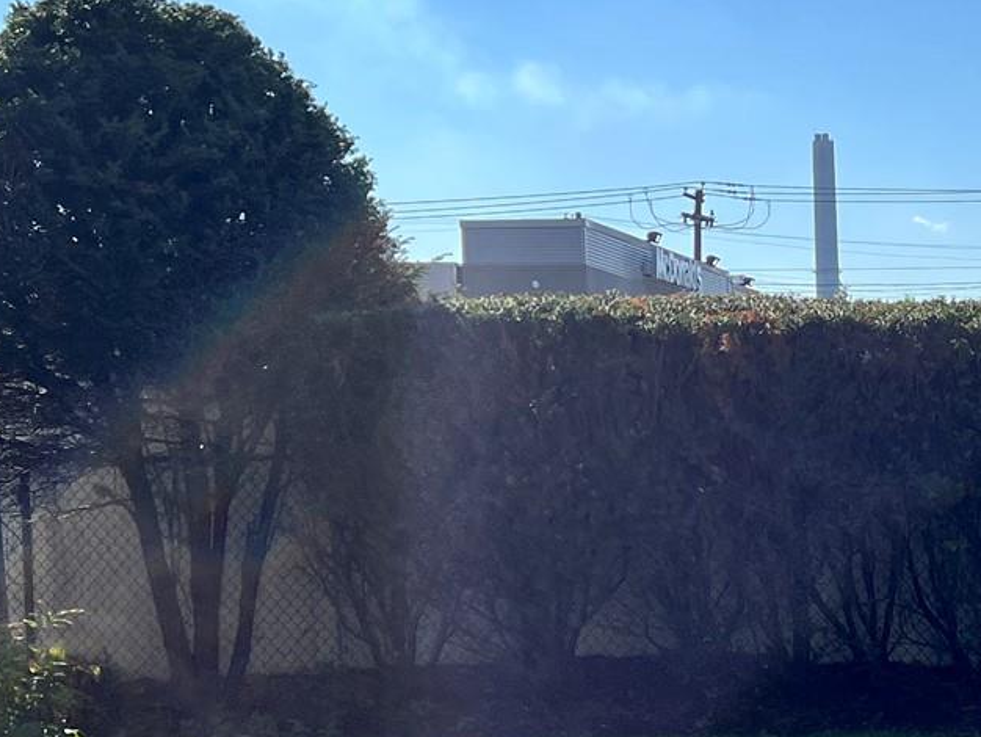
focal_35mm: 85
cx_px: 1257
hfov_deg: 21.0
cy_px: 624
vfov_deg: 17.2
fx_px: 2410
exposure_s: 1/3968
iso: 50
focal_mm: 5.7
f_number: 1.5
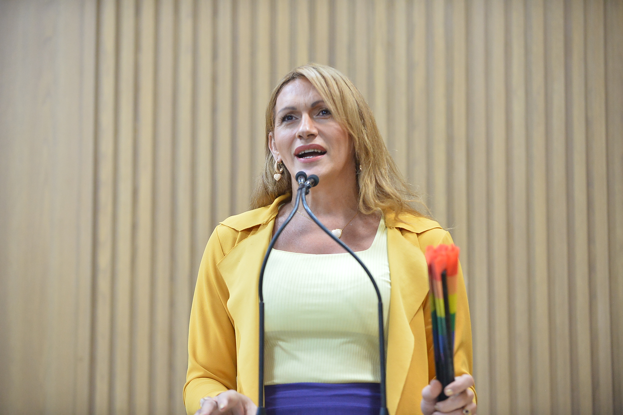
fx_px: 2162
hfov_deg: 16.4
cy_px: 208
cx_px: 312
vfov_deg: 11.0
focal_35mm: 125
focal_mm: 125
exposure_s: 1/320
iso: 4000
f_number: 2.8
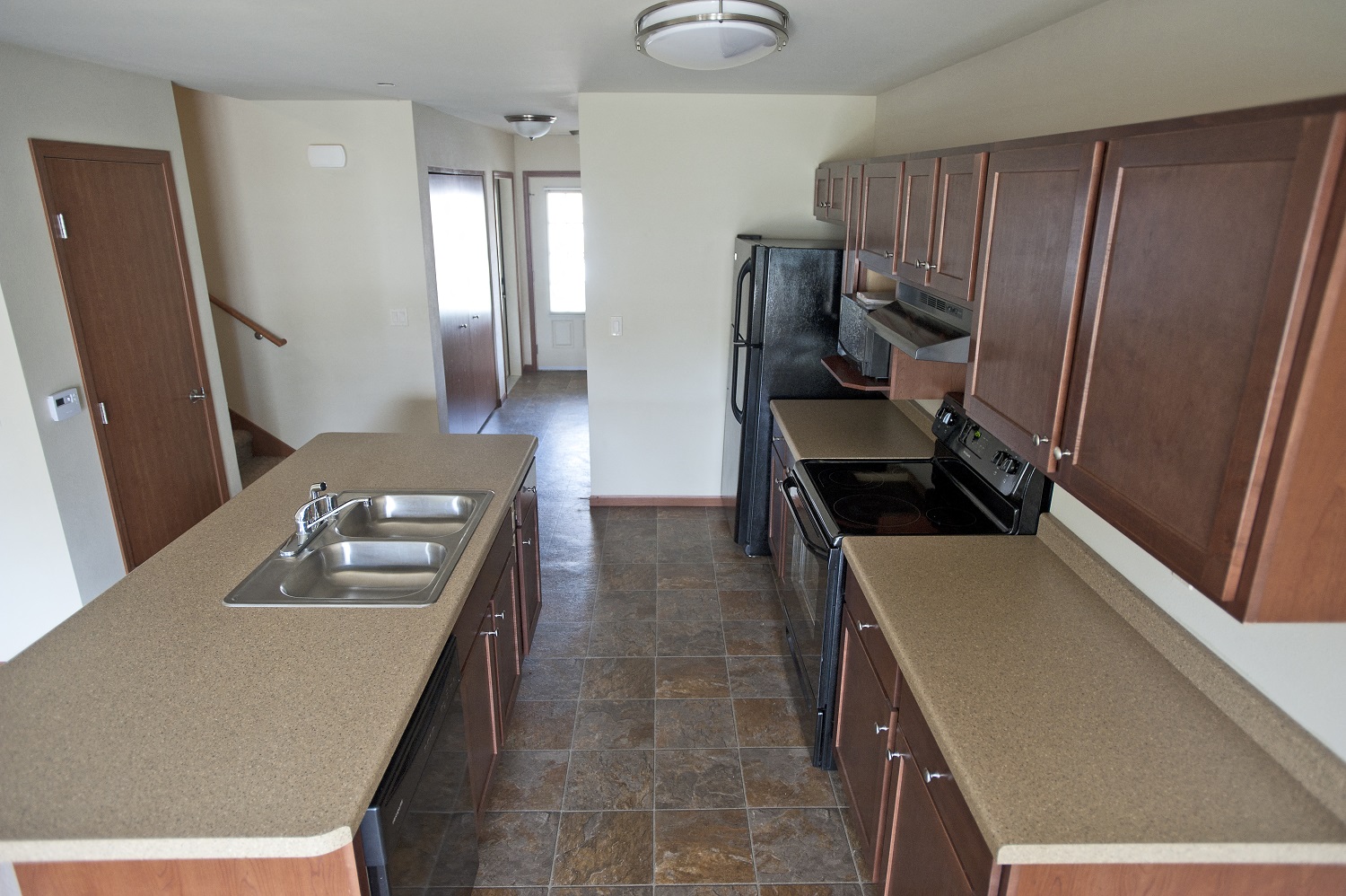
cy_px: 448
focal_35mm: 30
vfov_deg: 43.6
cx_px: 673
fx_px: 1121
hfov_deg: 62.0
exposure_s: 1/40
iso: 800
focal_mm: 30
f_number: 3.5
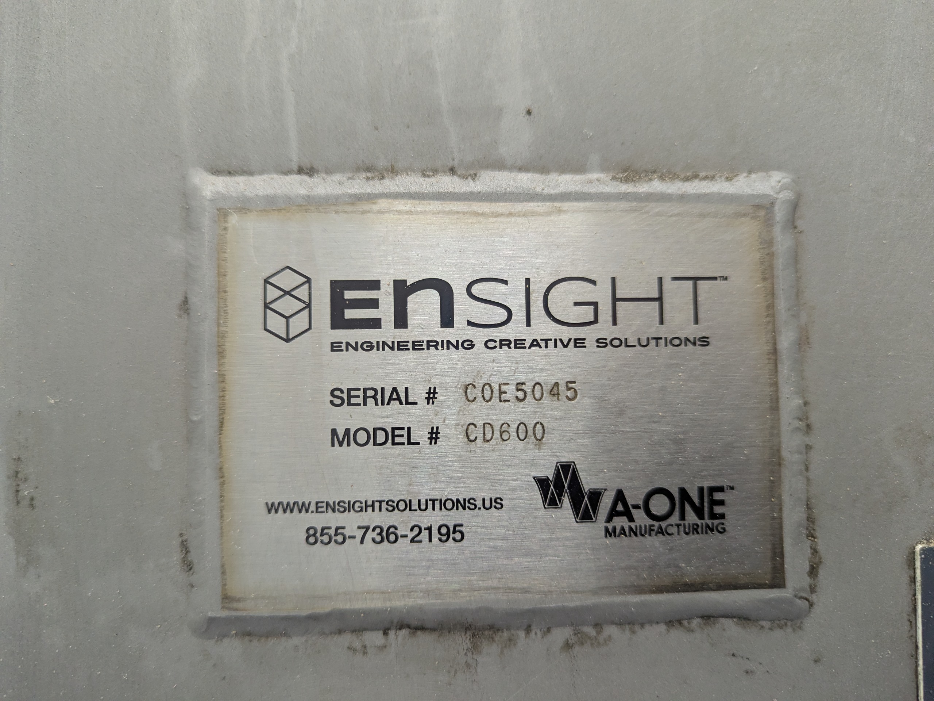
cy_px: 350
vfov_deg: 56.8
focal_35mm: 24
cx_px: 467
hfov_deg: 71.6
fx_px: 648
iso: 547
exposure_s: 1/120
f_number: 1.85
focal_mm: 6.81
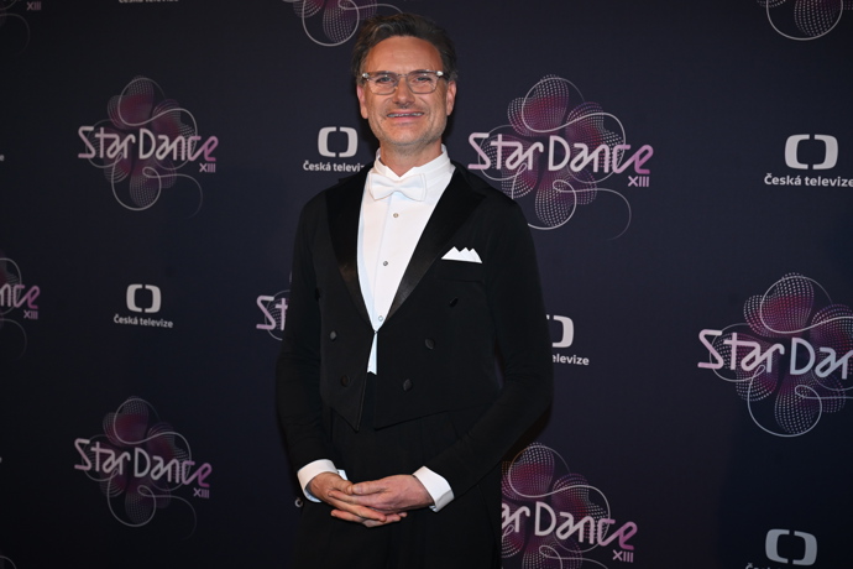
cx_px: 426
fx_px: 1327
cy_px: 284
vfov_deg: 24.2
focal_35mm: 56
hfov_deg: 35.6
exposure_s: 1/200
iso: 1250
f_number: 5.6
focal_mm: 56
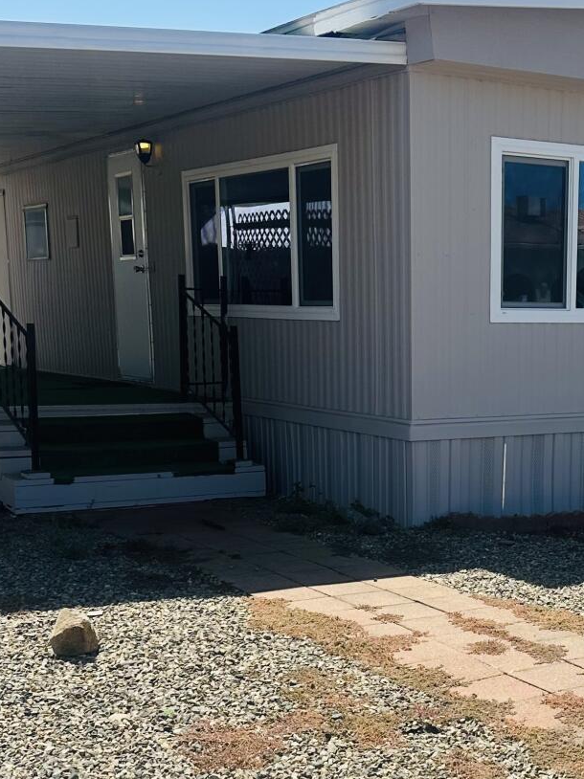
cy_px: 557
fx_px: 1328
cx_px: 514
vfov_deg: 32.3
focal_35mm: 59
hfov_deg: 24.2
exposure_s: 1/4545
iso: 80
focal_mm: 6.86
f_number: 1.78
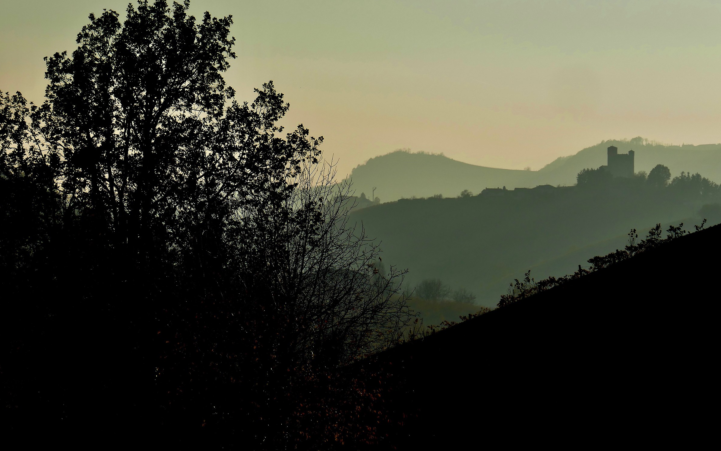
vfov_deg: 7.4
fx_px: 3497
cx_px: 359
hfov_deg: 11.8
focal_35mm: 178
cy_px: 217
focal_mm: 63.4
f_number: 7.1
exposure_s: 1/1000
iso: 125
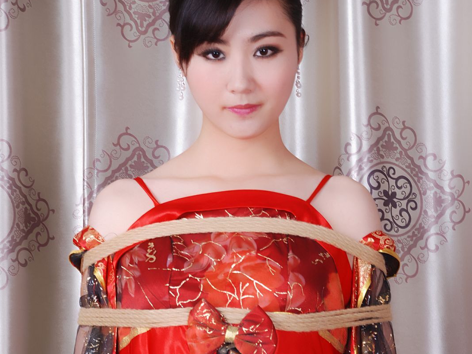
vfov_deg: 9.8
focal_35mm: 152
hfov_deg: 13.0
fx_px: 2073
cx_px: 237
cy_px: 245
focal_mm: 70
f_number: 11
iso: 100
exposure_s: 1/8
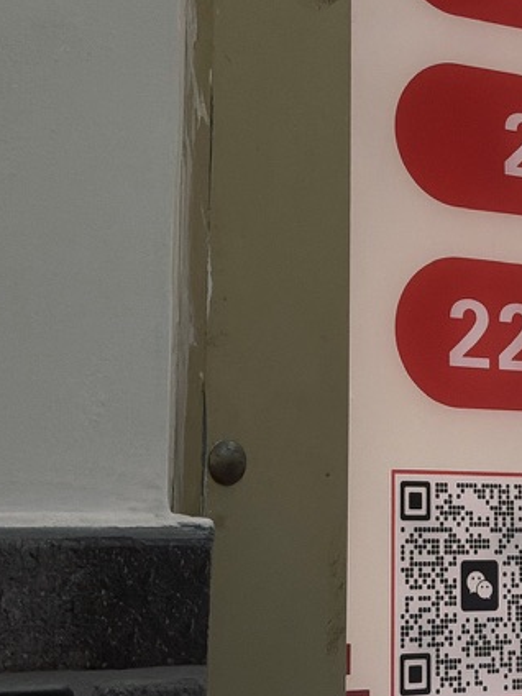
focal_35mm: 116
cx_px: 609
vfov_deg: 16.6
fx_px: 2332
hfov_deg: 12.5
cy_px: 11
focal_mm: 6.76
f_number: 1.78
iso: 100
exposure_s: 1/193
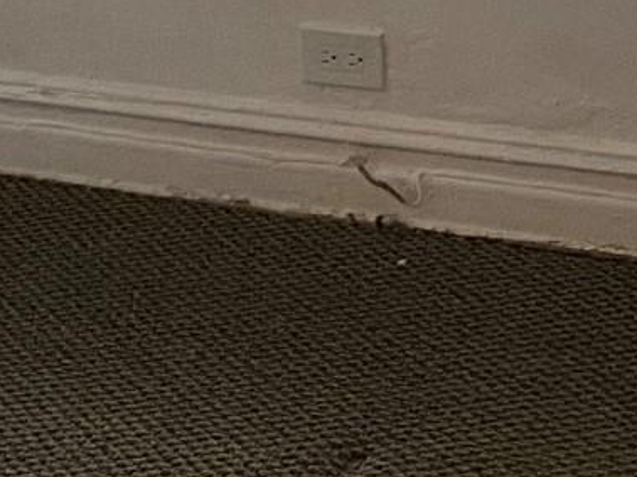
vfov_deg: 9.4
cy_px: -635
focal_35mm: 141
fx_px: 2593
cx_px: 349
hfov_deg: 14.0
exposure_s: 1/60
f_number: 1.8
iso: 320
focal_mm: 4.25
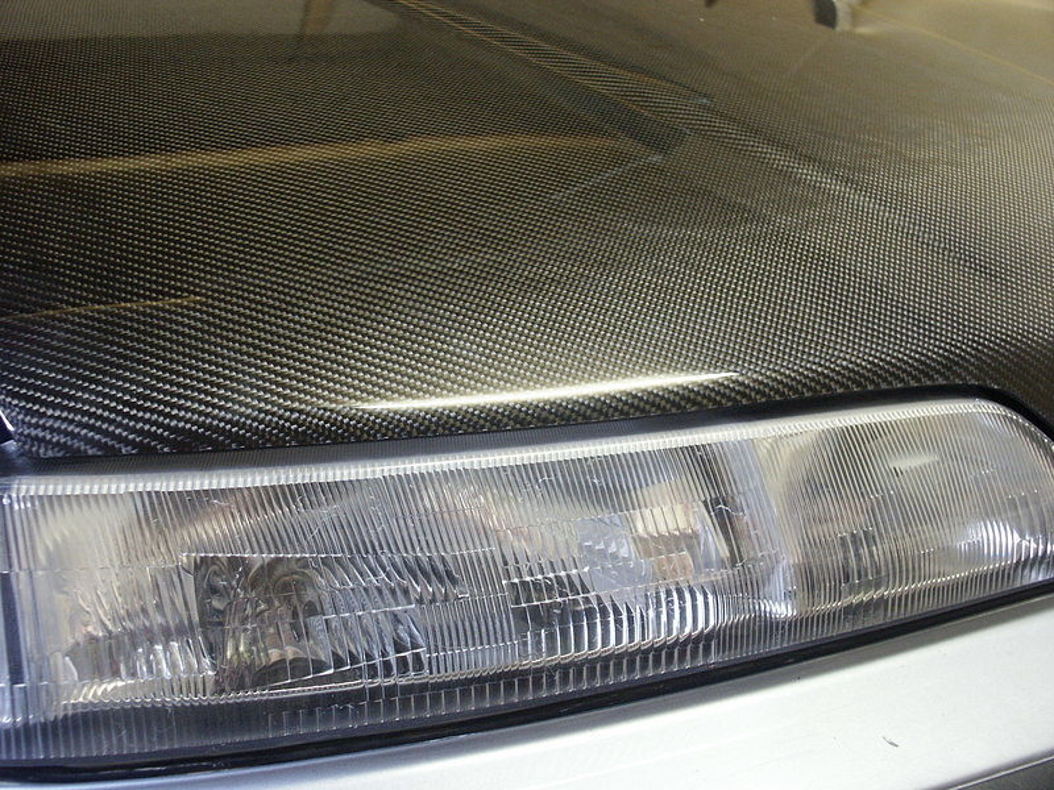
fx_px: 1522
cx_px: 527
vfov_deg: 29.1
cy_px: 395
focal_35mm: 50
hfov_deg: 38.2
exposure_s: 1/6
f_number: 3.5
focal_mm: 12.99
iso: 200
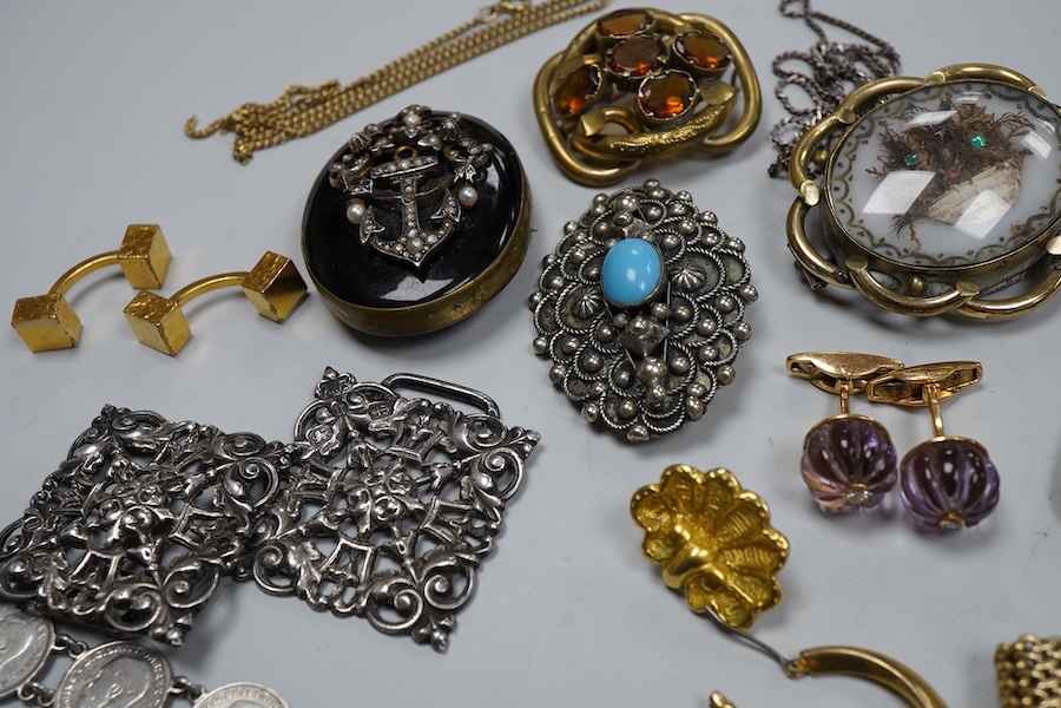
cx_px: 530
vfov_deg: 29.9
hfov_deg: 43.6
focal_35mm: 45
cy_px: 354
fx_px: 1326
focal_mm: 30
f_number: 13
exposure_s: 1/125
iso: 1000
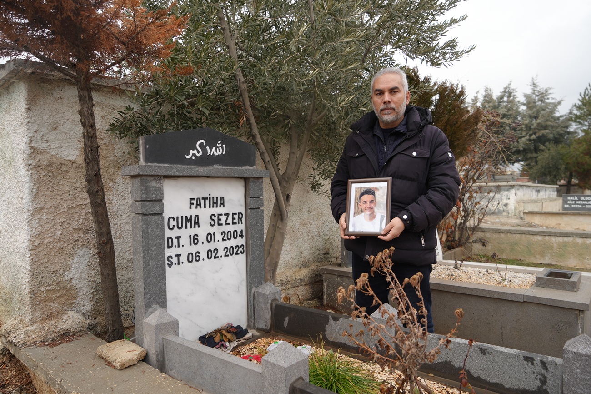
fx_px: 394
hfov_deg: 73.8
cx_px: 296
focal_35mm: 24
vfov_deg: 53.1
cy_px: 197
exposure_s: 1/250
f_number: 4.5
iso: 100
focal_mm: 24
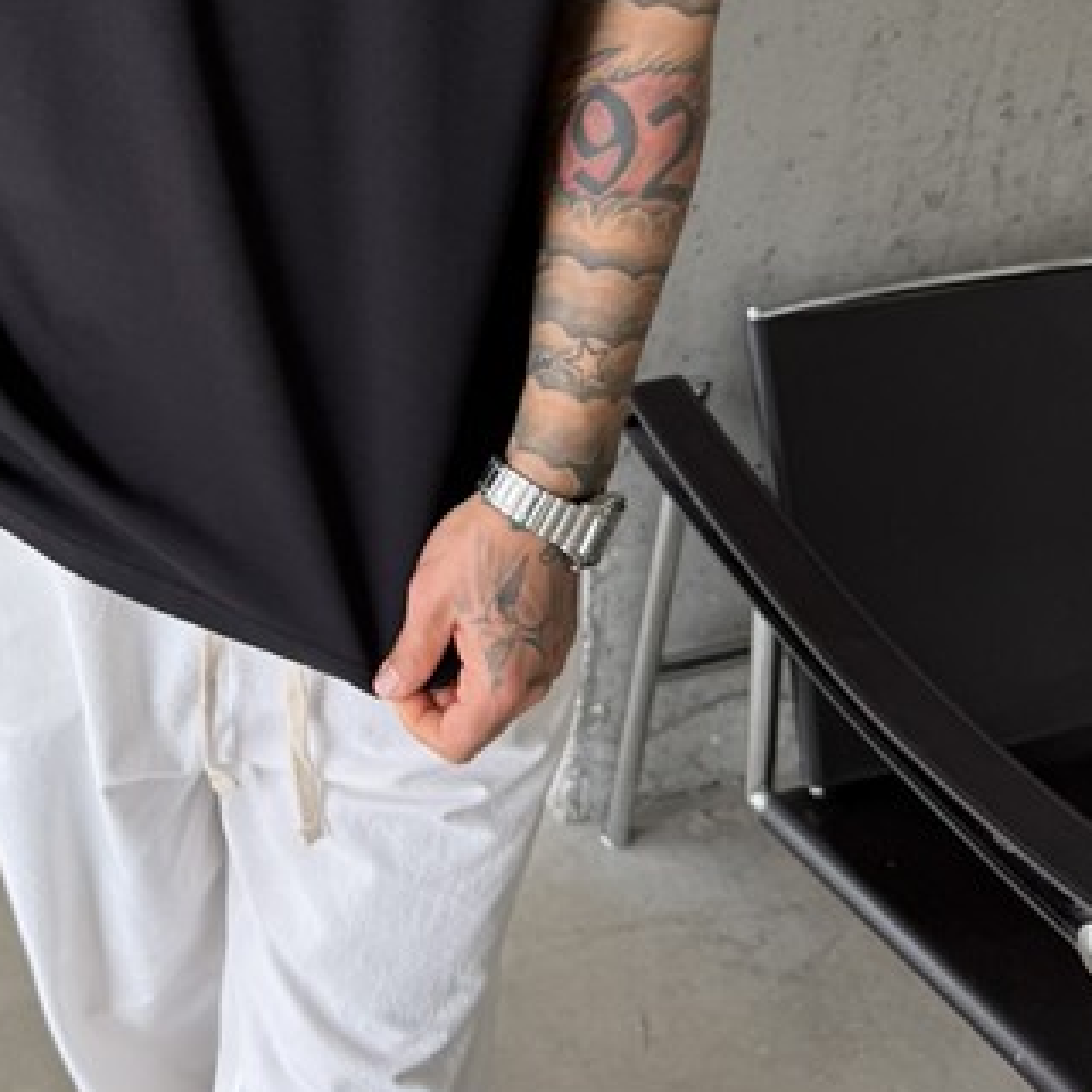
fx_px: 1892
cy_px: 212
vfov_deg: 31.3
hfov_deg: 31.5
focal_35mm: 53
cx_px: 249
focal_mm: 6.76
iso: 64
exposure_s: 1/143
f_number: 1.78
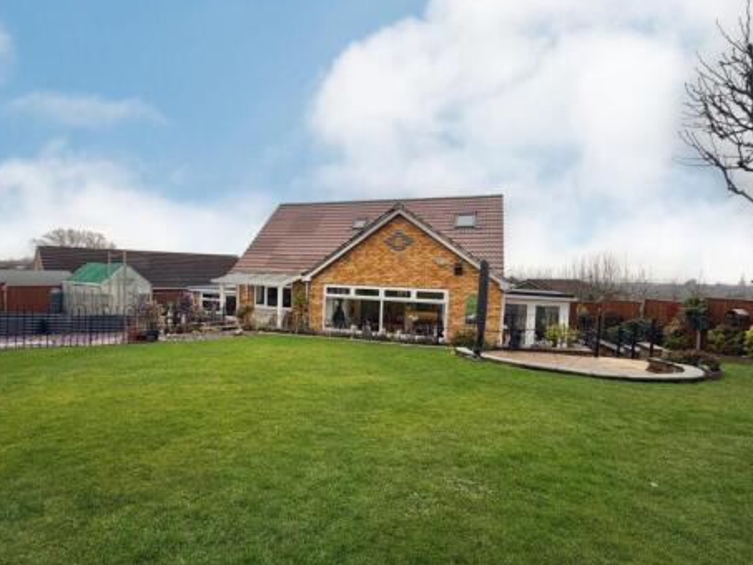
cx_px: 332
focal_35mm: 18
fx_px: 392
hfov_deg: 87.3
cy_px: 295
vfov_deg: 71.6
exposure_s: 1/200
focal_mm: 2.22
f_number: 2.2
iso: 40
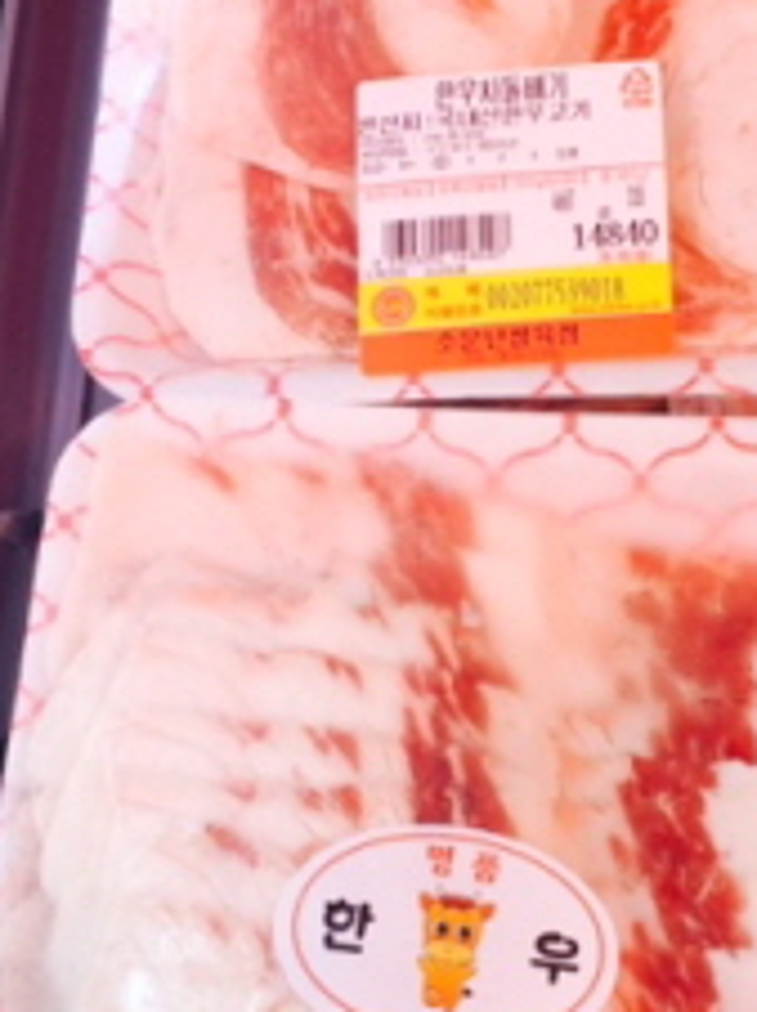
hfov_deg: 24.3
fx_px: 1753
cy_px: 732
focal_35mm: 60
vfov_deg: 31.8
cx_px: 506
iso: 32
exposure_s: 1/40
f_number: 2.2
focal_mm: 4.15
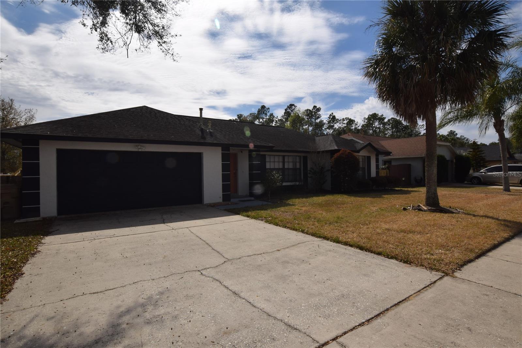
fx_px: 250
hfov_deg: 92.5
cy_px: 174
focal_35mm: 17
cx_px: 261
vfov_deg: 69.6
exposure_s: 1/200
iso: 100
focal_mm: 11.5
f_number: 16
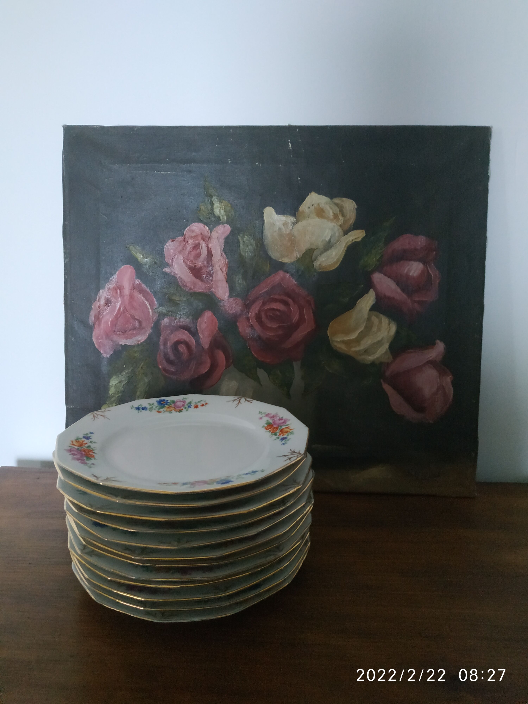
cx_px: 264
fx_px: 488
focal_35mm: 24
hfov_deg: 56.8
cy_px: 352
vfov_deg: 71.6
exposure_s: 1/20
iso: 1250
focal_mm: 3.94
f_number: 1.9
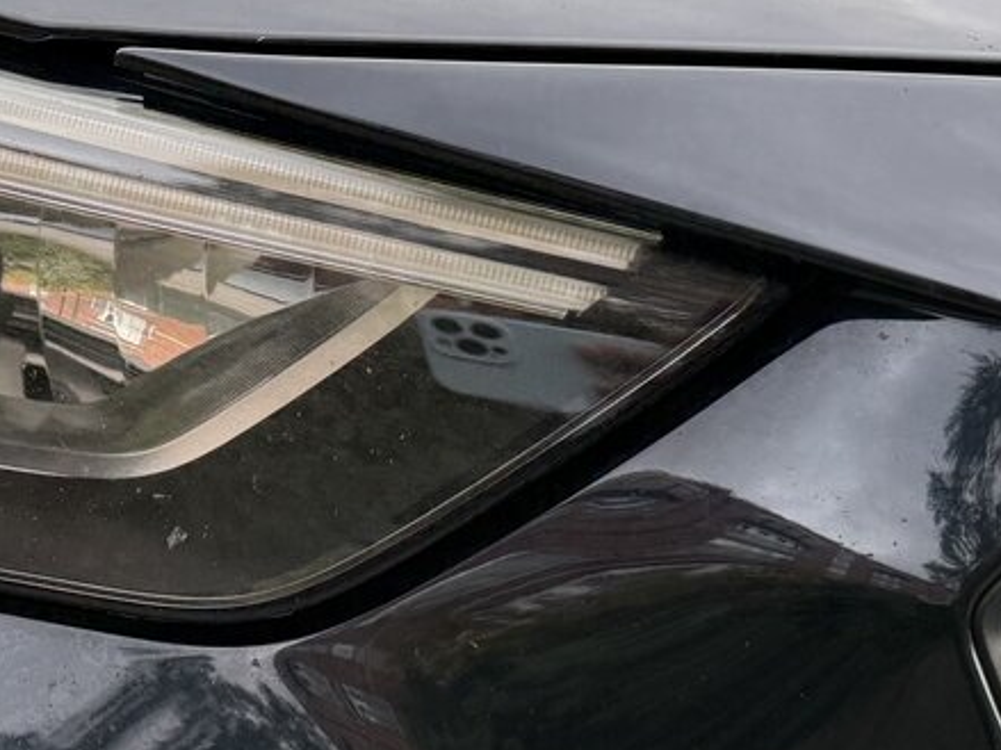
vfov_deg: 21.0
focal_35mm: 70
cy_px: 301
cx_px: 180
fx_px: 2024
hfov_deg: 27.2
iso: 80
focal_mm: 6.76
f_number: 1.78
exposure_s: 1/121
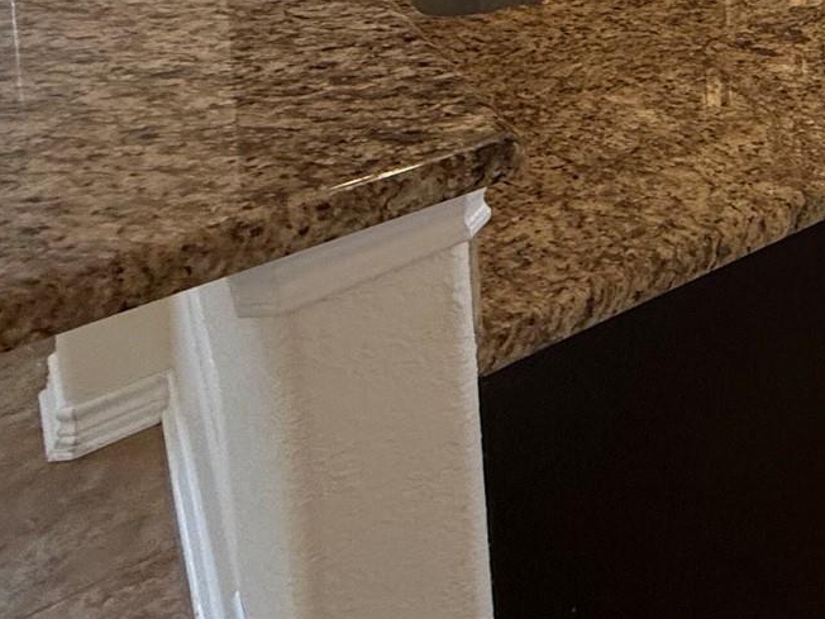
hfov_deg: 29.1
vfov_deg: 25.7
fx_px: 1049
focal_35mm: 44
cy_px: -280
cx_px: 1202
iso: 160
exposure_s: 1/120
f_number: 2.2
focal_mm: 2.22
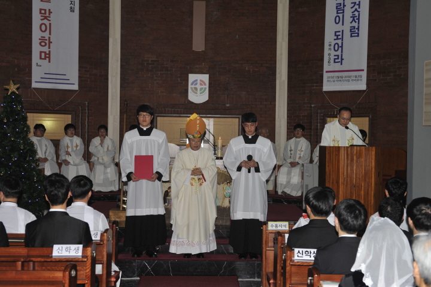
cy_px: 144
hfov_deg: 38.2
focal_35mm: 52
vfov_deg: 26.0
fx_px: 622
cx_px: 216
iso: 200
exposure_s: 1/60
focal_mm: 52
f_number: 5.6
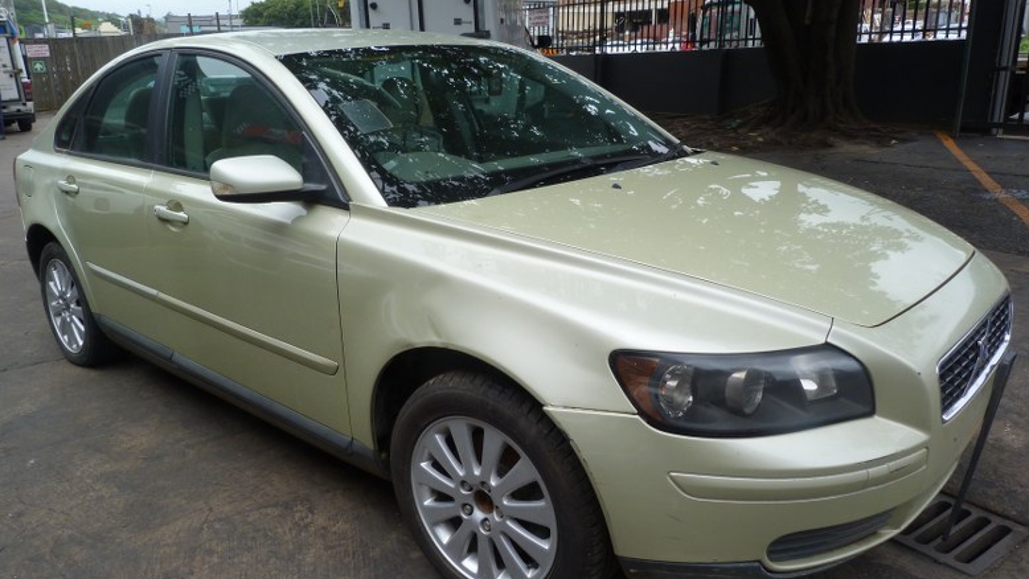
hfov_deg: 67.9
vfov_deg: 41.5
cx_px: 518
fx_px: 764
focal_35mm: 28
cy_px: 296
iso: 80
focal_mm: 4.5
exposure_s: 1/160
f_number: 4
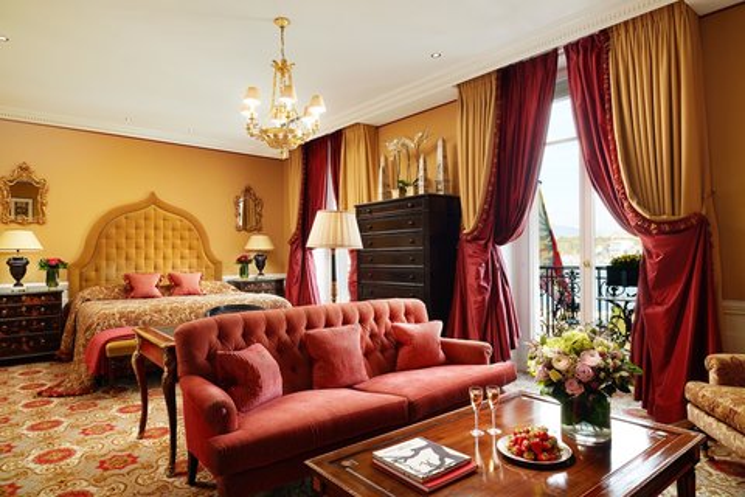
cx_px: 372
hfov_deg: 81.2
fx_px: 435
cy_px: 248
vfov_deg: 59.5
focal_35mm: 21
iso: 320
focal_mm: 21
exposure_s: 1/250
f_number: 16
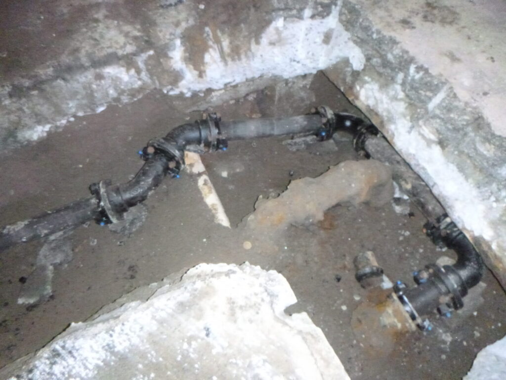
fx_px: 365
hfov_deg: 69.4
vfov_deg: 54.9
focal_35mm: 25
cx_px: 253
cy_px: 190
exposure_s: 1/60
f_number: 3.9
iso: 1600
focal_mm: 4.5
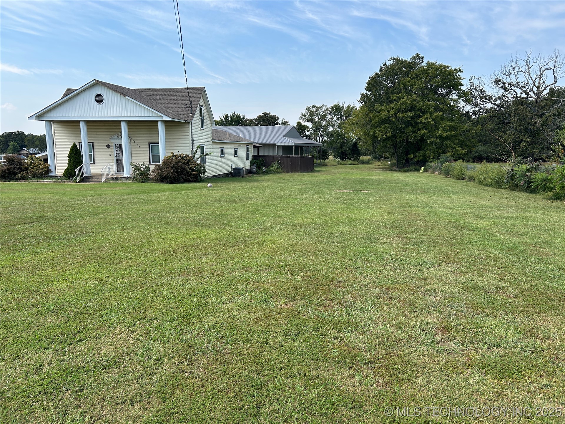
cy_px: 212
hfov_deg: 67.3
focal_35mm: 26
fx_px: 424
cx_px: 282
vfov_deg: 53.1
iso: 50
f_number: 1.5
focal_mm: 5.7
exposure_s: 1/2045
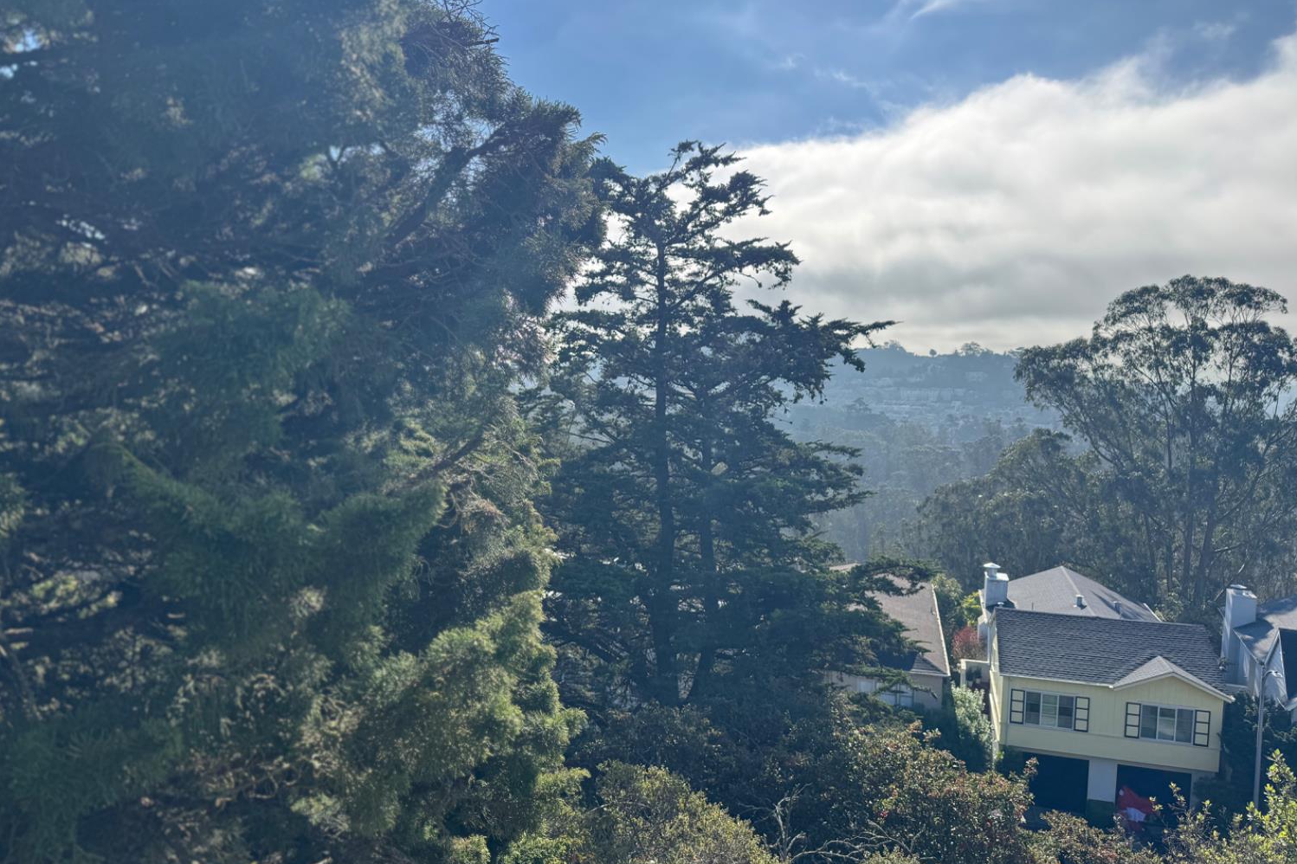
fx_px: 900
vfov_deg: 51.2
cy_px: 458
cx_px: 648
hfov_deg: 71.5
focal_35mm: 25
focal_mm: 6.76
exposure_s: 1/4049
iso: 80
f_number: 1.78
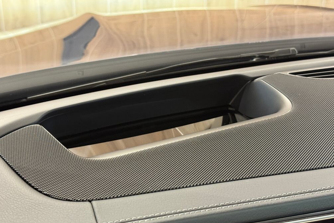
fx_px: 473
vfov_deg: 26.5
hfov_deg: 38.9
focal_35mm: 51
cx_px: 165
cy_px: 114
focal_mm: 6.76
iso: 400
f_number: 1.78
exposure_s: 1/36
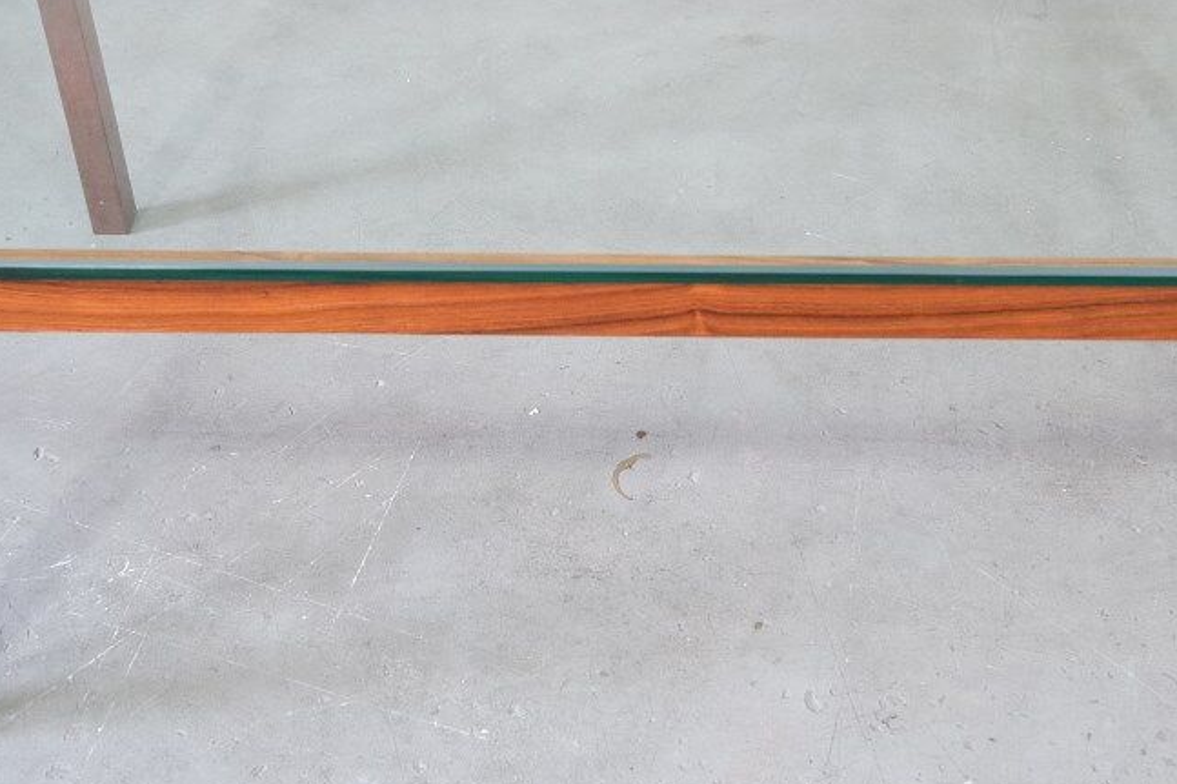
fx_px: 1863
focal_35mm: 57
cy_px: 184
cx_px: 651
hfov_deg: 35.0
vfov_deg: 23.5
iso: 2000
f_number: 4
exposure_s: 1/27
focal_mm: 19.2
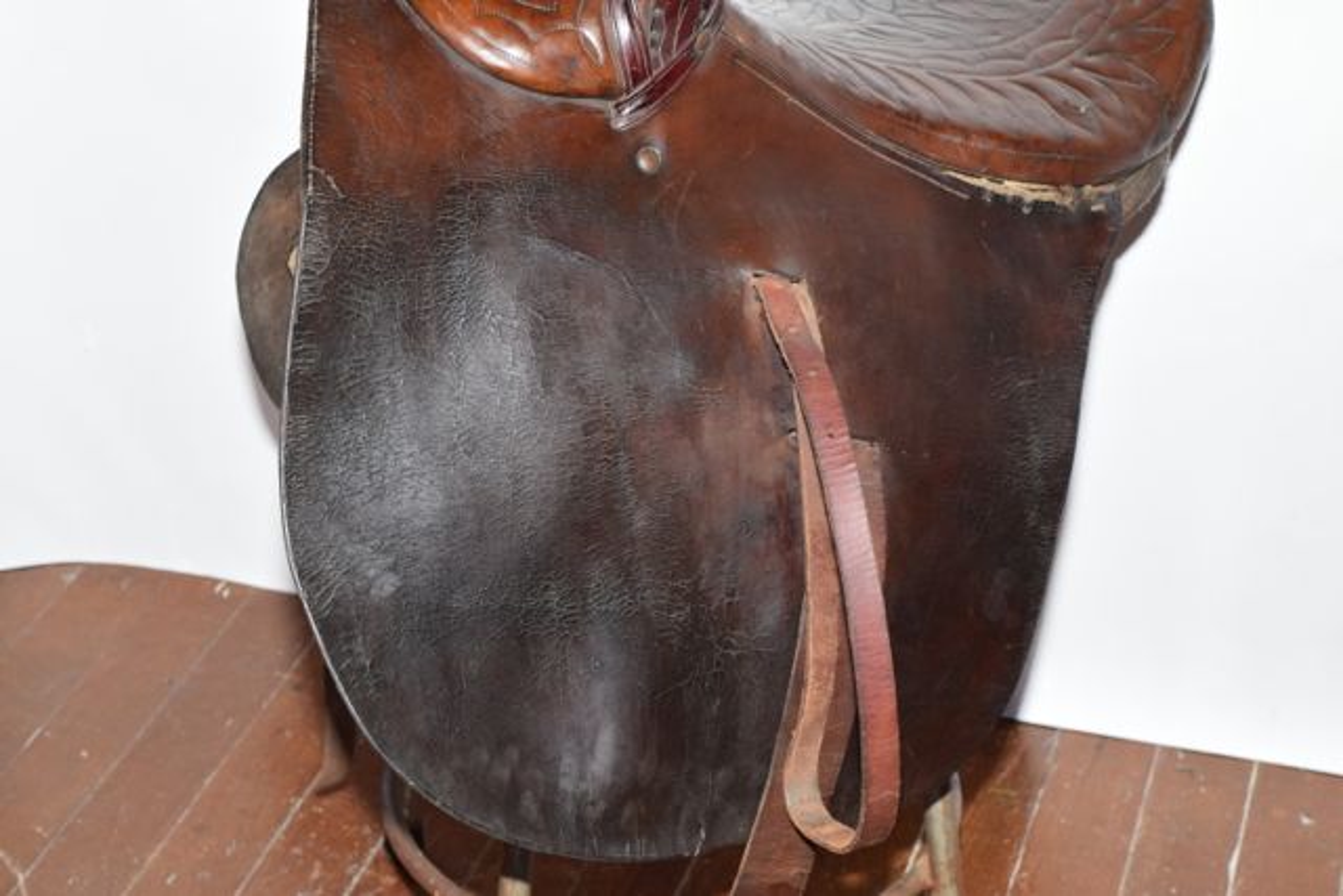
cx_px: 672
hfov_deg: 24.6
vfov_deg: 16.6
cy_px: 448
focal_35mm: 82
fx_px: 3078
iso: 800
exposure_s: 1/125
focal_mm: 55
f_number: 5.6
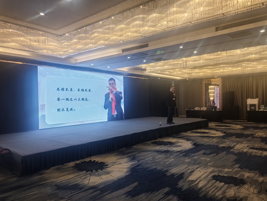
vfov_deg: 51.4
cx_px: 134
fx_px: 208
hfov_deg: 65.3
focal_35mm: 27
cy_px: 100
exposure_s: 1/100
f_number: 4
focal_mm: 5.75
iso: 125
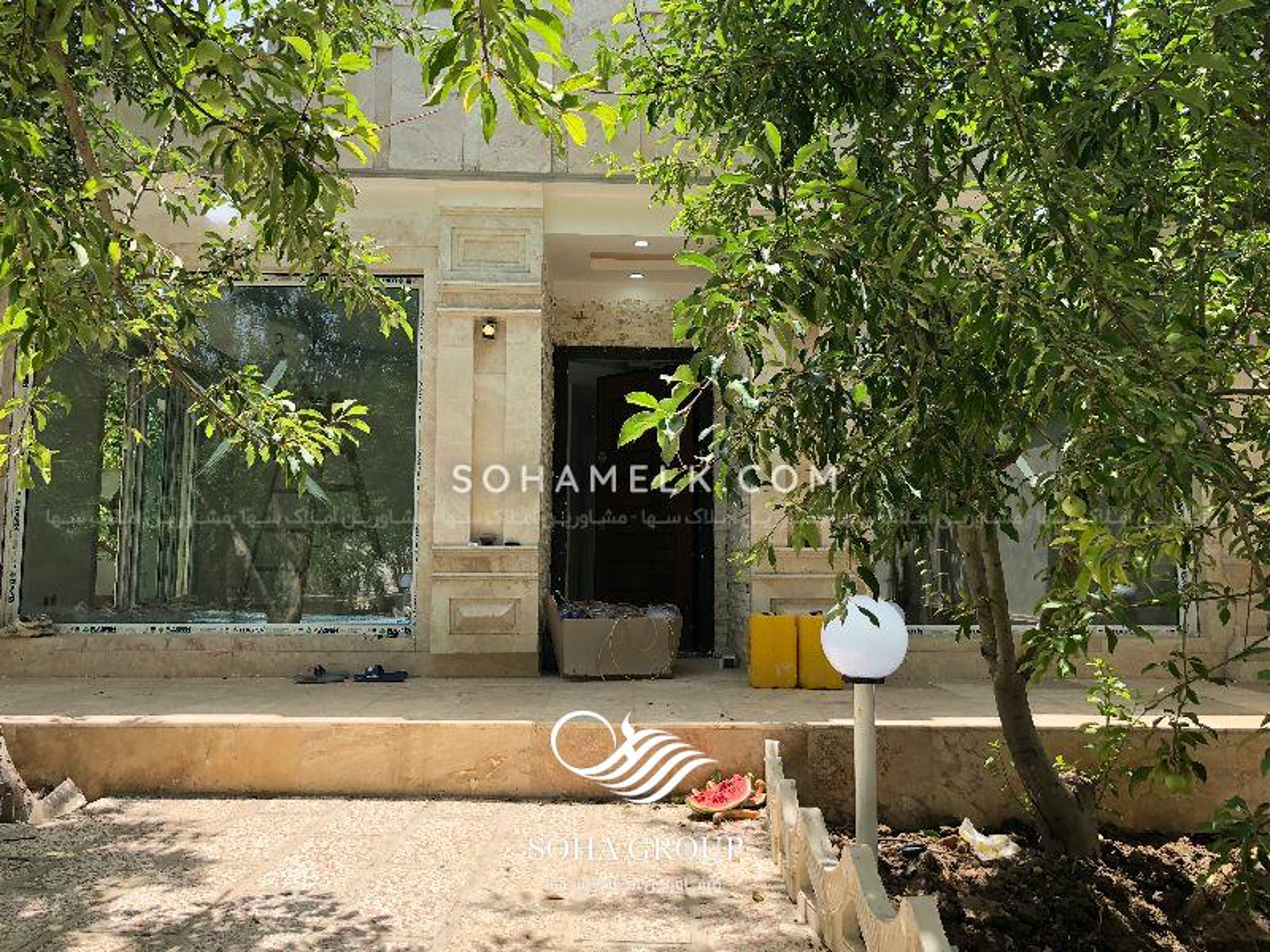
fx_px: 1027
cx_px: 635
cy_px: 476
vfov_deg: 49.7
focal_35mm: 28
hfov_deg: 63.4
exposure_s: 1/552
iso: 20
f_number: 1.8
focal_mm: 4
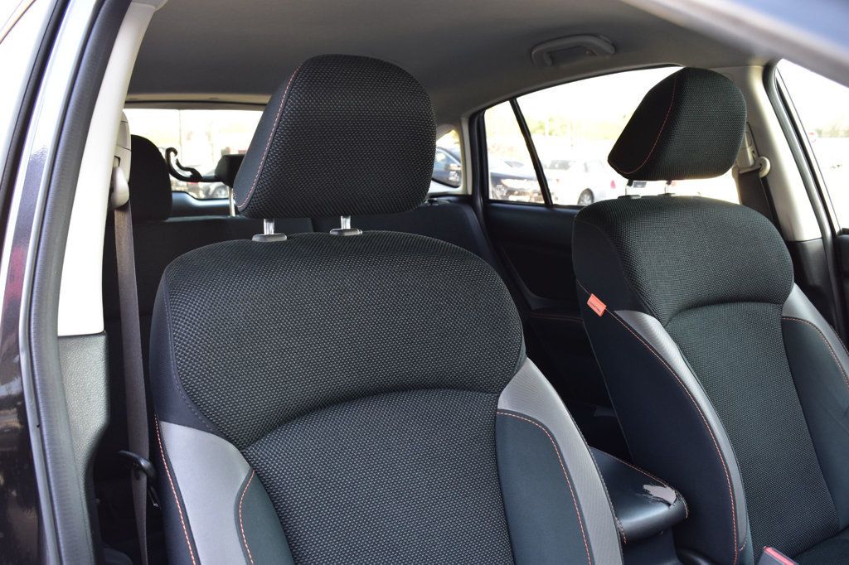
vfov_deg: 38.3
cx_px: 424
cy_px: 282
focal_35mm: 34
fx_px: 813
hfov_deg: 55.1
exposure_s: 1/20
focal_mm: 23
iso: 400
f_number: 6.3
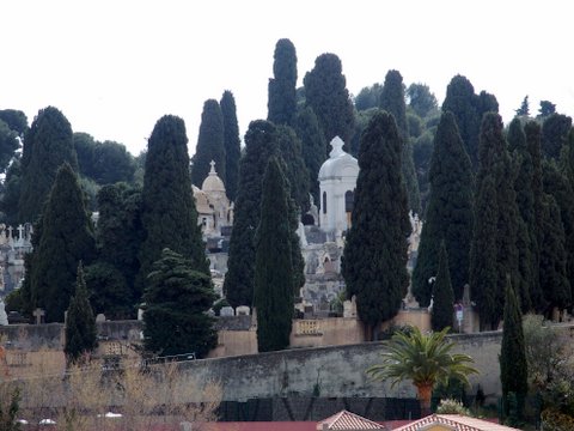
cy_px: 216
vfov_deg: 5.0
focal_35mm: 300
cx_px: 287
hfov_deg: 6.6
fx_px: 4975
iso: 100
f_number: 3.5
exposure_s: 1/800
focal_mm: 64.3
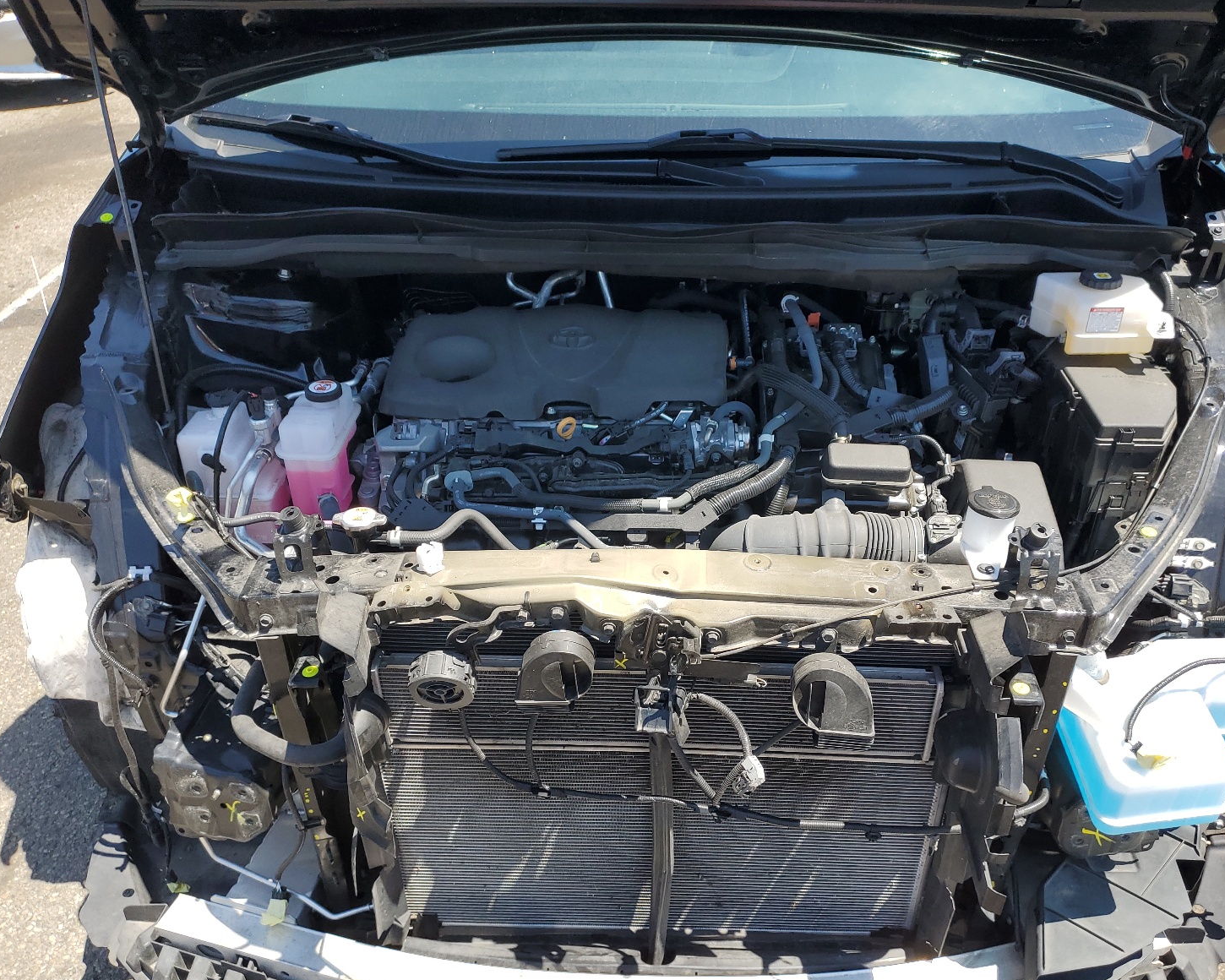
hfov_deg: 62.1
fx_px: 1015
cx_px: 667
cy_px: 486
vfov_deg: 51.5
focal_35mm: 28
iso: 50
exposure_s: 1/1250
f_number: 1.5
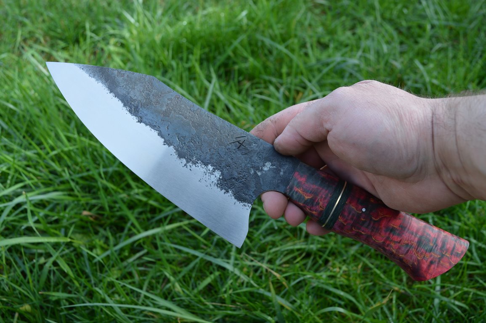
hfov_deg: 55.1
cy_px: 162
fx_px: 465
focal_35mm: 34
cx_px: 243
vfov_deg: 38.3
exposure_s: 1/125
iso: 140
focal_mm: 23
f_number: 5.6
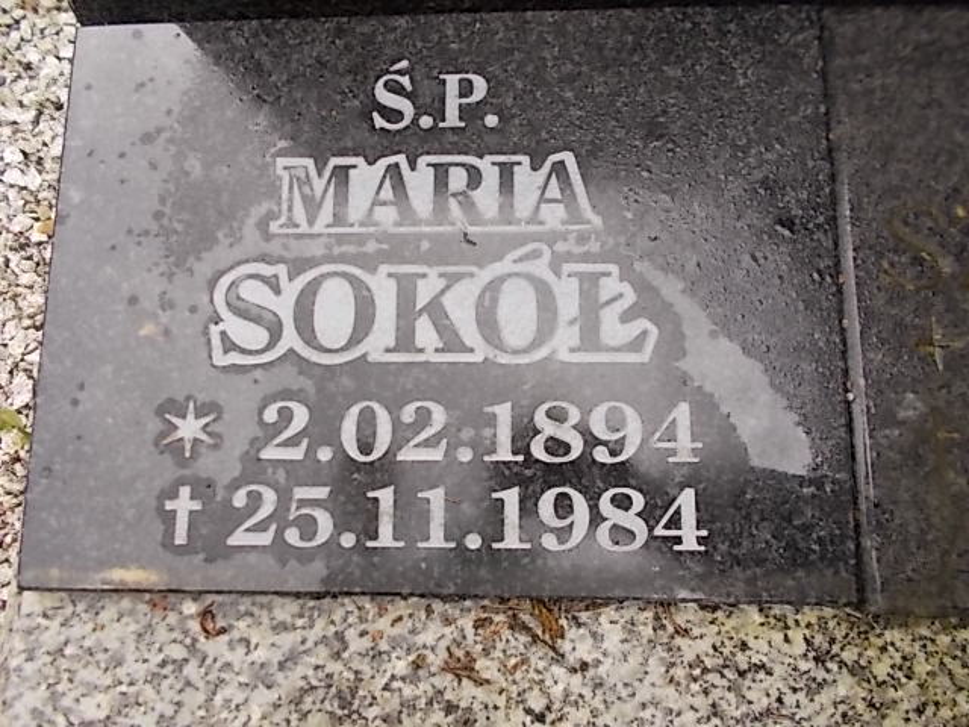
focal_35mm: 26
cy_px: 364
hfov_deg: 67.3
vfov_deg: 53.1
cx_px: 484
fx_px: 728
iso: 80
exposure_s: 1/100
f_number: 3.2
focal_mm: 4.6
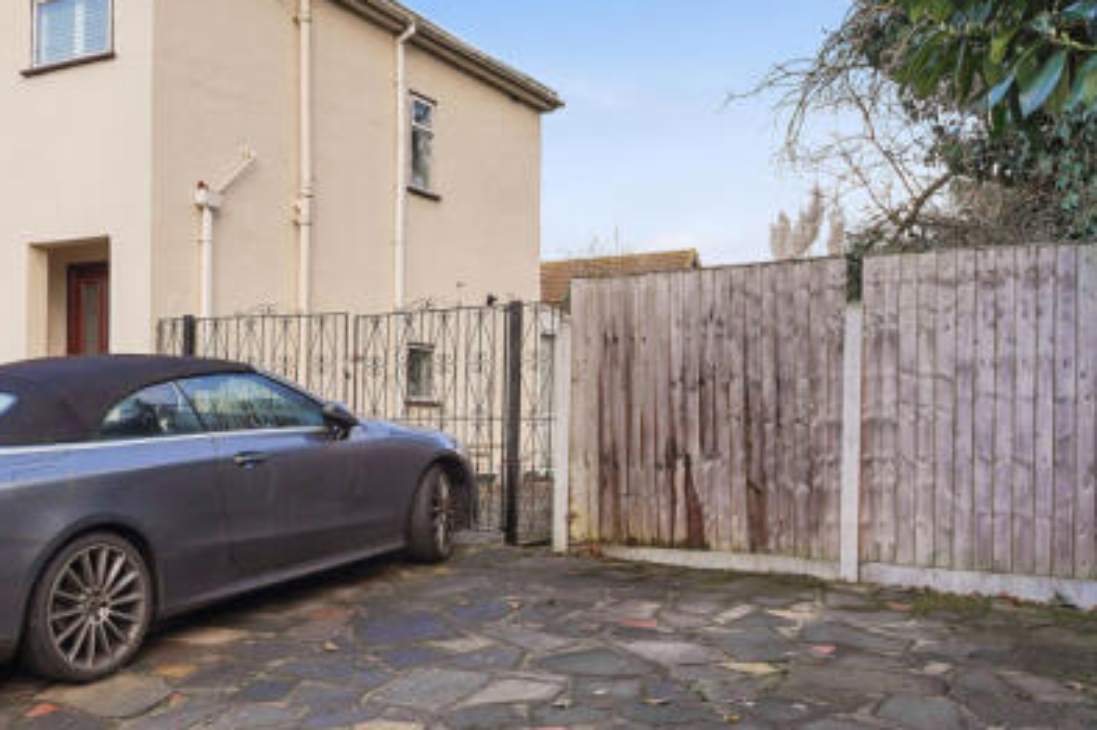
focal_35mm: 35
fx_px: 1066
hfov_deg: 53.9
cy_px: 411
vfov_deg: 37.7
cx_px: 412
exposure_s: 1/80
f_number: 8
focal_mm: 14
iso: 200
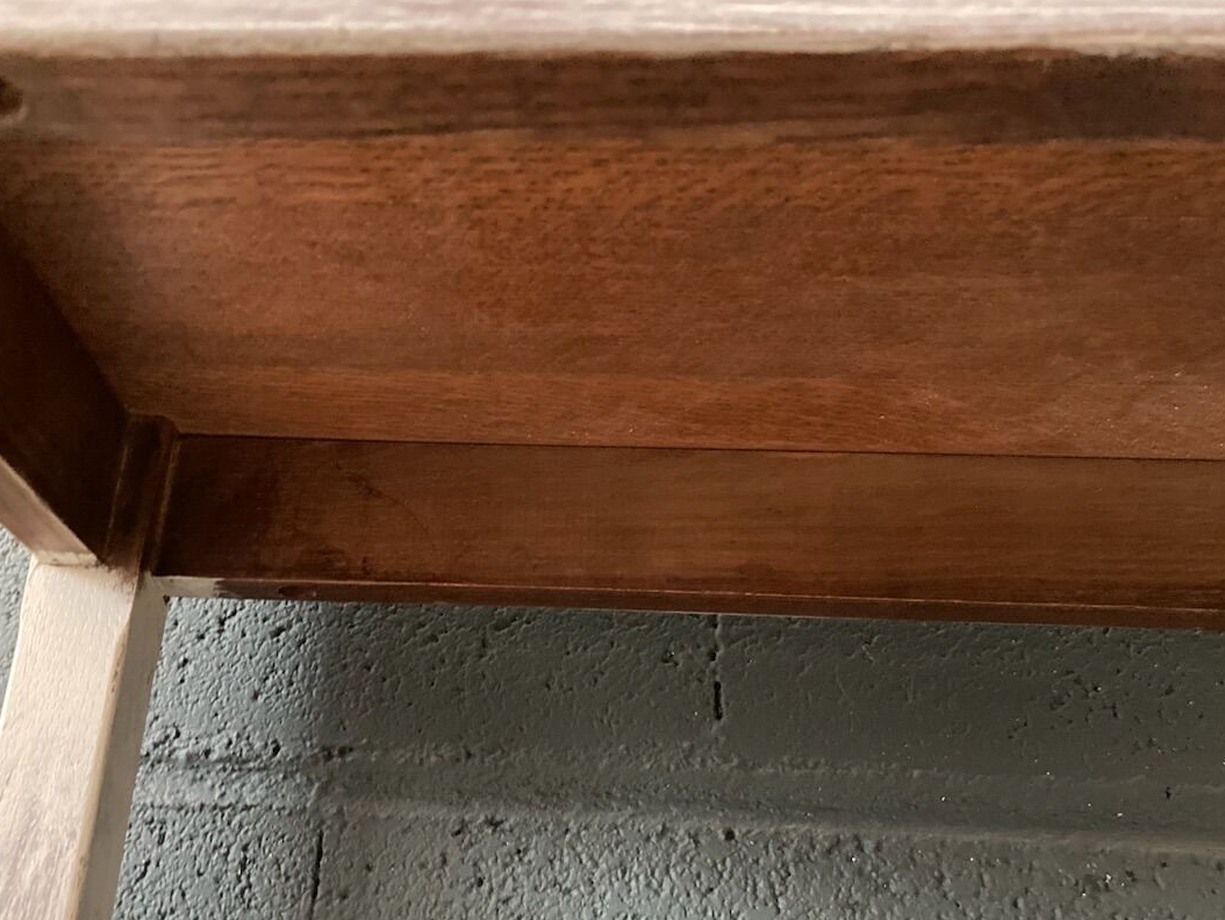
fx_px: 1203
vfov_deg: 41.8
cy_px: 505
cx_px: 525
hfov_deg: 53.8
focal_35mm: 34
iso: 640
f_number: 1.8
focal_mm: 3.99
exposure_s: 1/26
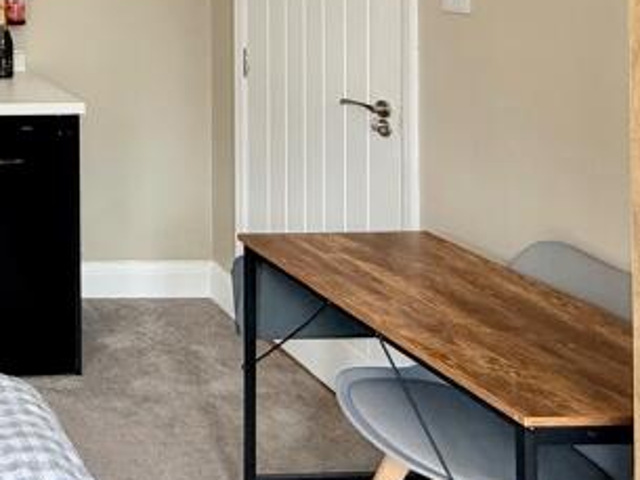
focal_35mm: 47
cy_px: -94
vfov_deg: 27.3
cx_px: -252
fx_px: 869
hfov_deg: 29.6
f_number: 2.2
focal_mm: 2.22
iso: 64
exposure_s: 1/99
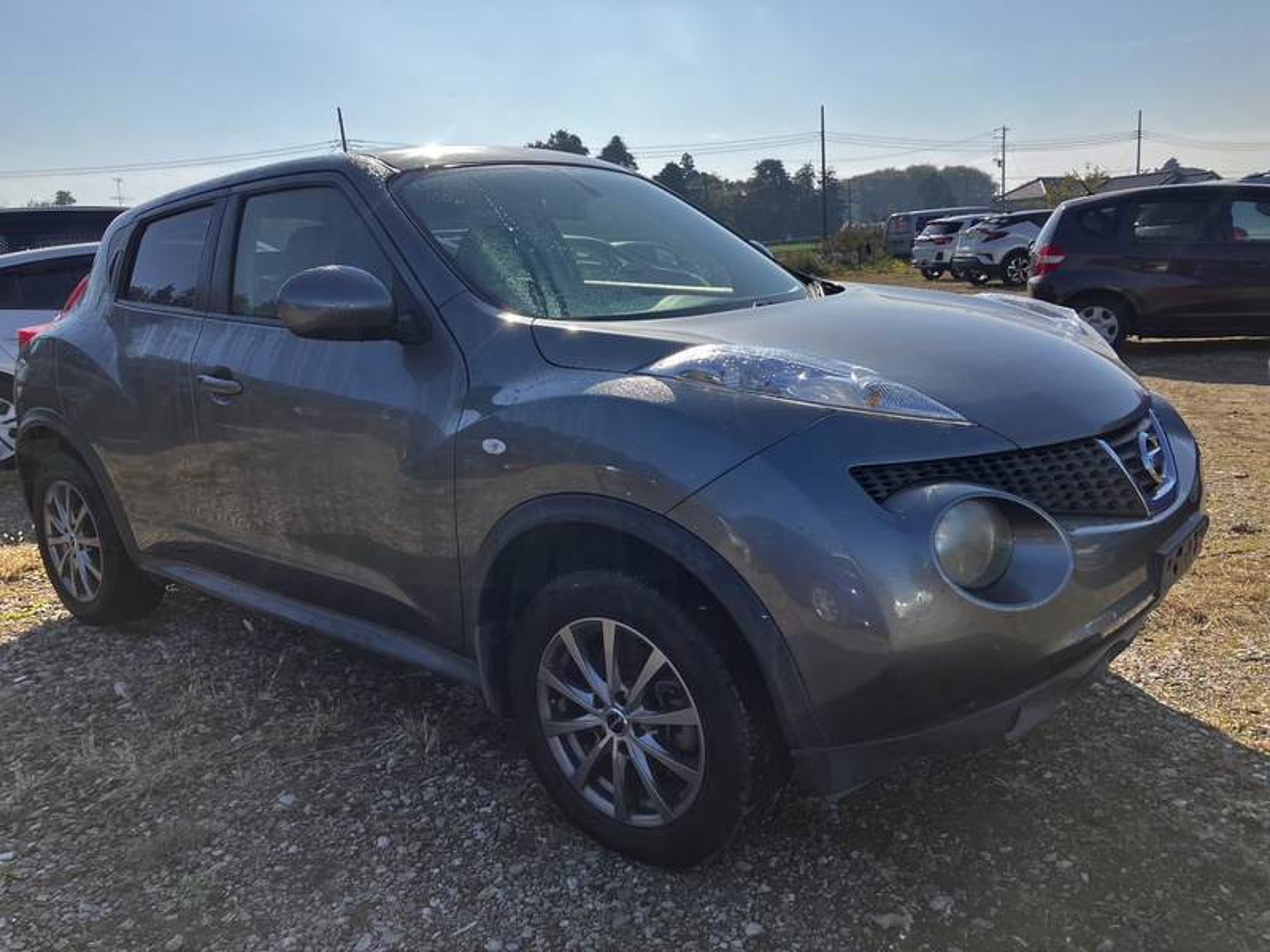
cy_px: 476
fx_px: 1027
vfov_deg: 49.7
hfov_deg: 63.4
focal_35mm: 28
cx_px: 635
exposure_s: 1/1412
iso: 32
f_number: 1.8
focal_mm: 3.99
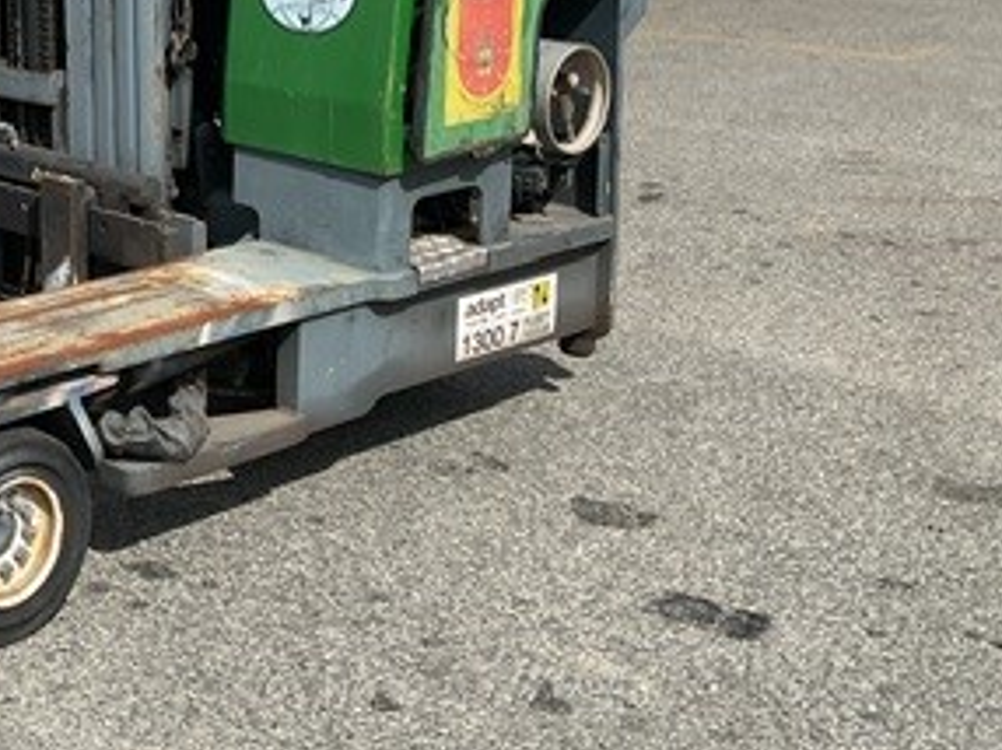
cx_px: 60
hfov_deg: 28.4
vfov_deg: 21.6
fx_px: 1880
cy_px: -25
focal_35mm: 65
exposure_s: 1/2320
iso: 16
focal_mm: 3
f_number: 1.8
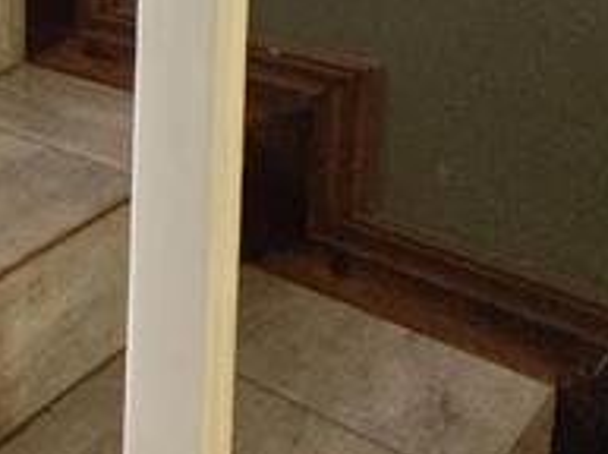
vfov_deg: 21.1
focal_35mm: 54
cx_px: -614
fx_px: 947
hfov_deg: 19.3
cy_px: -293
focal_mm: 2.2
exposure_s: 1/50
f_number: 1.9
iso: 1250
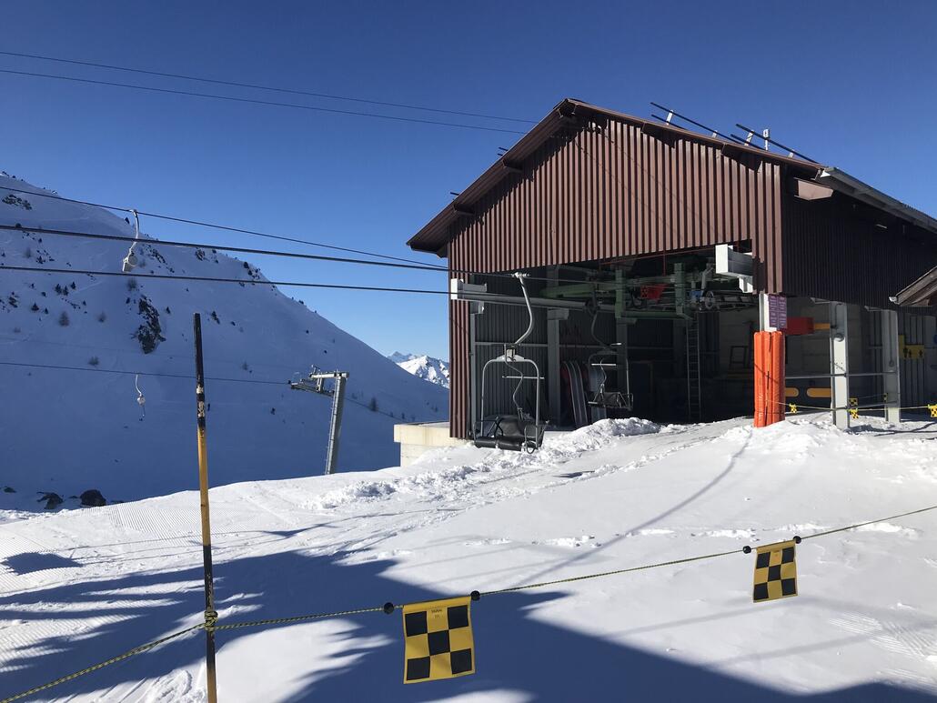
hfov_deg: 63.4
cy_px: 352
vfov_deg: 49.8
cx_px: 468
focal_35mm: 28
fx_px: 758
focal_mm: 3.99
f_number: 1.8
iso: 20
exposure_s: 1/5051
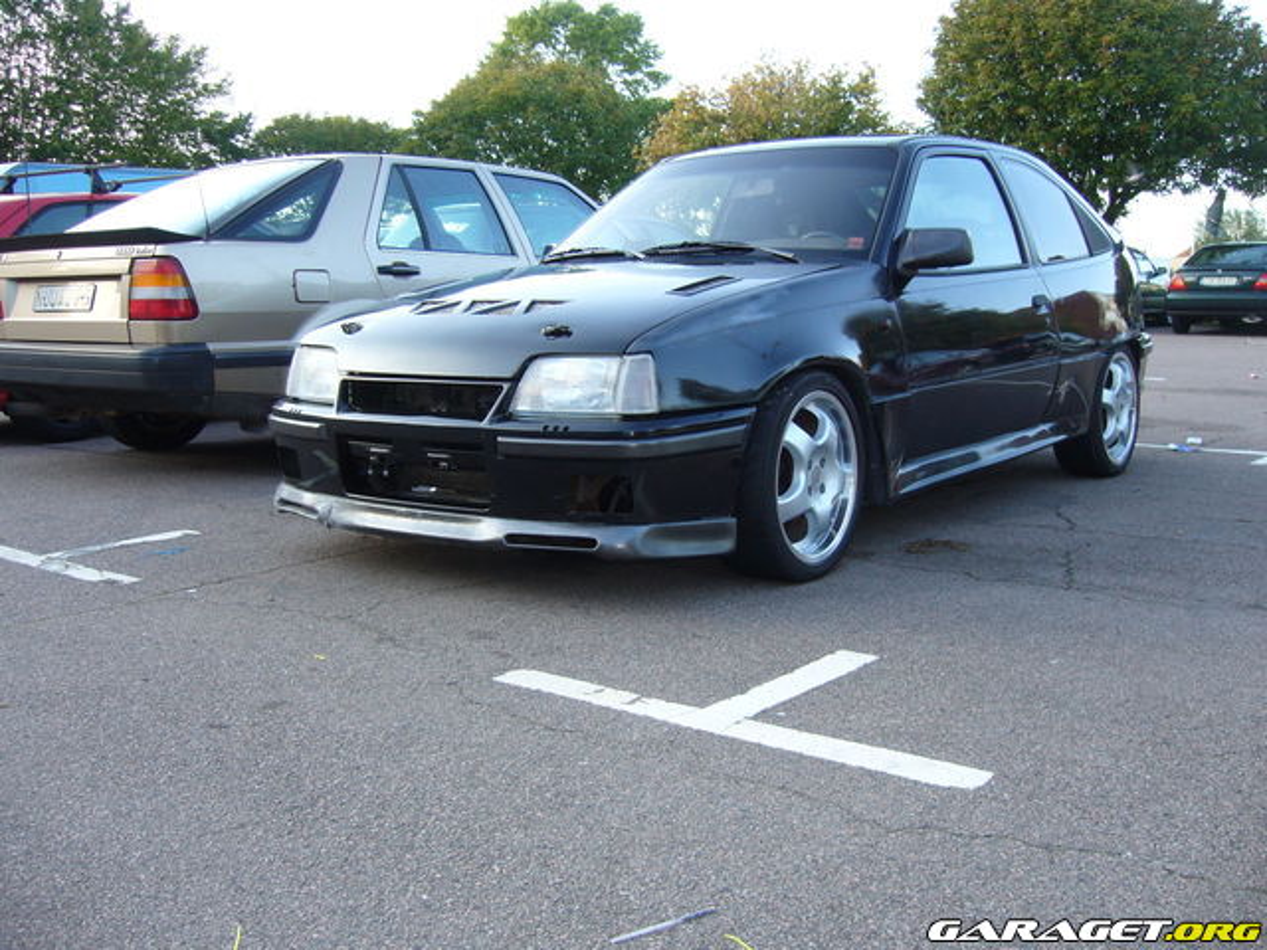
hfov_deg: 52.6
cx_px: 634
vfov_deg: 40.7
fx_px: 1281
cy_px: 475
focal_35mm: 35
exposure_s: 1/80
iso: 80
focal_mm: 5.8
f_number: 2.8
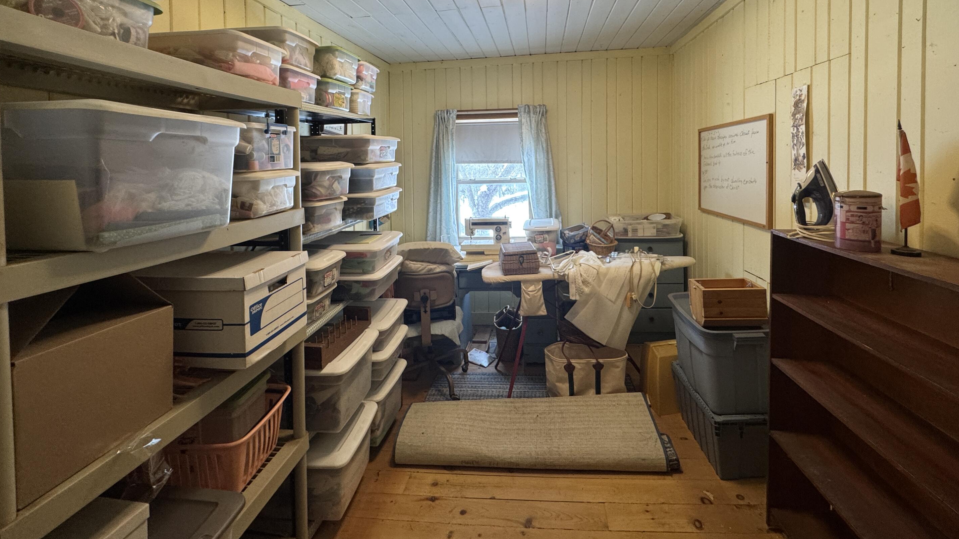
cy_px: 174
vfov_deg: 65.1
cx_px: 501
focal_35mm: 16
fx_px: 407
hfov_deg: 99.3
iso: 200
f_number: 2.2
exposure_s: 1/60
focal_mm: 2.22
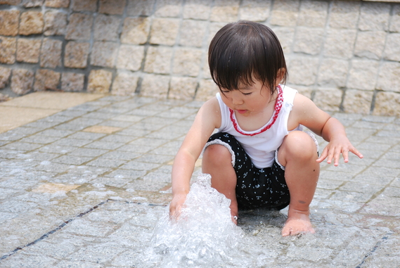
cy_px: 149
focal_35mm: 118
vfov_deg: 11.6
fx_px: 1313
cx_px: 221
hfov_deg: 17.3
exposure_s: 1/500
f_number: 4.2
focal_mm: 70
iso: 100
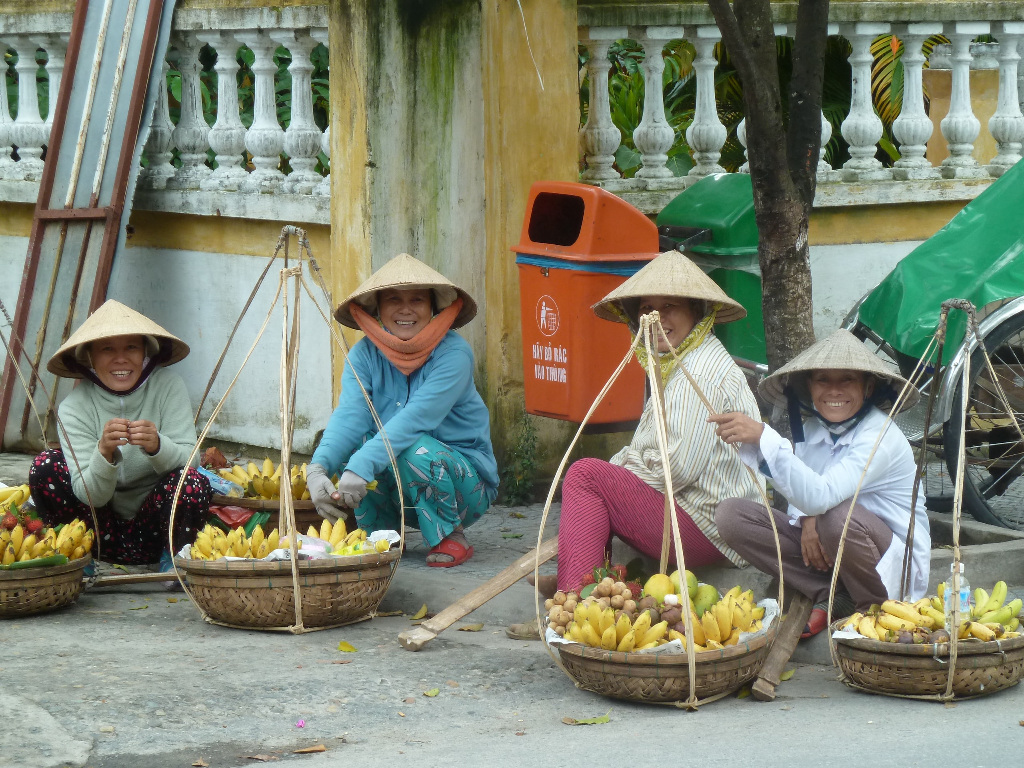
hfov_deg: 14.4
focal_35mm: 137
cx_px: 512
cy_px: 384
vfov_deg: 10.8
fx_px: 4053
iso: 160
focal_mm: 22.5
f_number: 4.5
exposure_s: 1/50
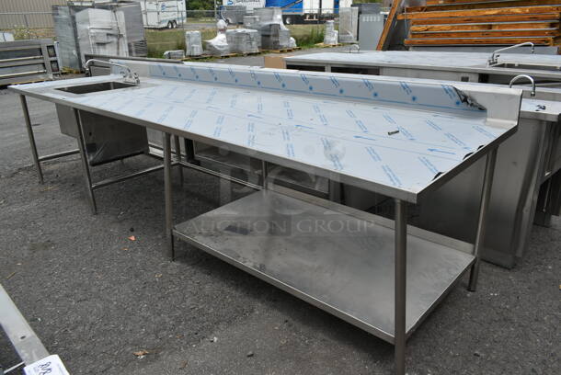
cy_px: 188
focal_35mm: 27
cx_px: 280
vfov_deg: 48.0
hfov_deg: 67.3
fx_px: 421
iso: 100
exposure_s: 1/250
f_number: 8
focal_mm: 18
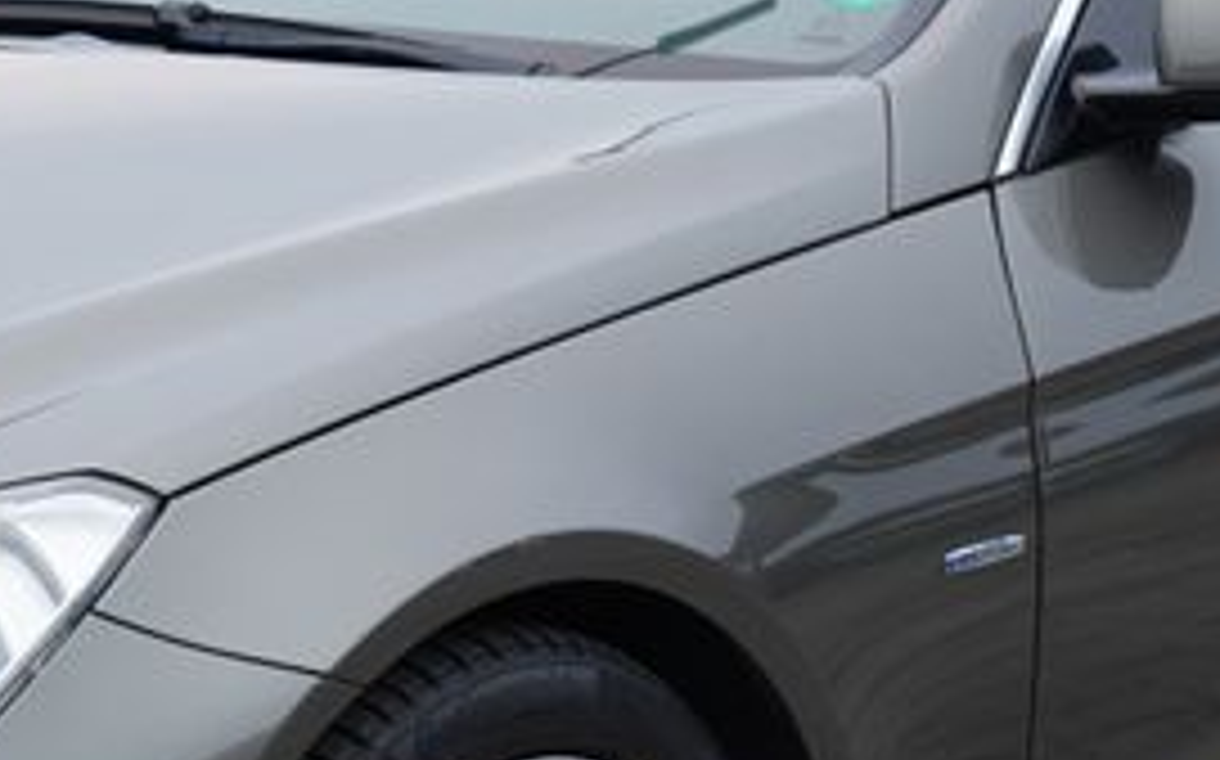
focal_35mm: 185
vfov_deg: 7.1
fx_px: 6147
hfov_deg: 11.3
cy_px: 488
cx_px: 441
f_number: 4
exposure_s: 1/160
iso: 1000
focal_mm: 48
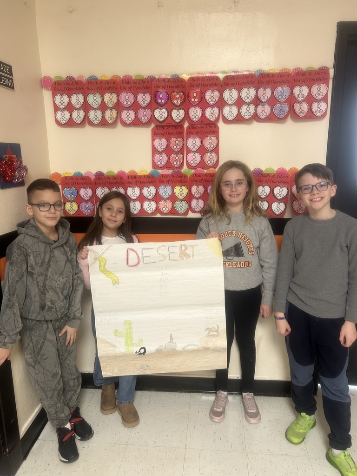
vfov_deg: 67.3
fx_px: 358
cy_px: 238
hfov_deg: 53.1
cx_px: 178
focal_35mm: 26
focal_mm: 5.7
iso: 125
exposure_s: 1/60
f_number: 1.5
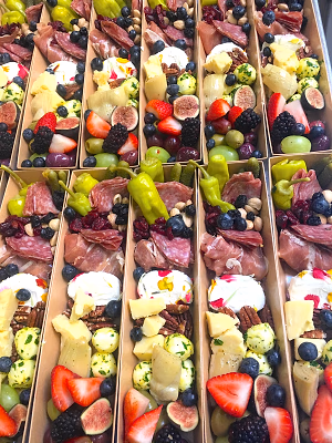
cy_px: 222
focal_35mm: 29
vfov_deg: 61.7
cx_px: 166
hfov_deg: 48.2
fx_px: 371
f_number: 2.2
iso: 32
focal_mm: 4.15
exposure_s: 1/30
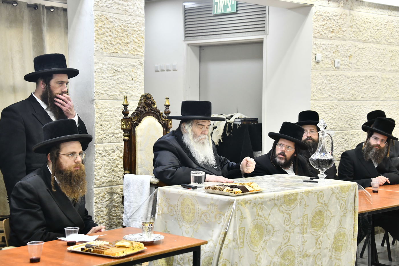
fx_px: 687
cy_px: 133
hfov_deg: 32.4
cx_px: 200
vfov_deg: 21.9
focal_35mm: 62
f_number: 5.6
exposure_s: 1/160
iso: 1000
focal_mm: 62
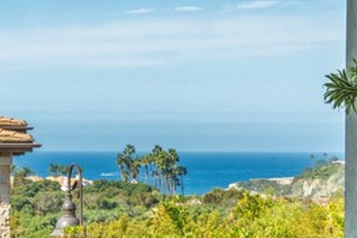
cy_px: 199
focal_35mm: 184
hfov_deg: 11.2
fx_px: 1825
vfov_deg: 7.4
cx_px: 180
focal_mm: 76
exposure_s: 1/640
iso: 800
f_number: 18
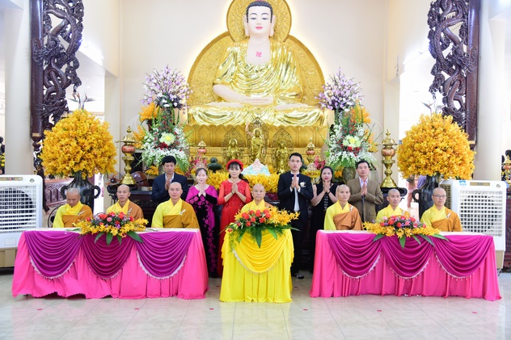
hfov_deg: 54.4
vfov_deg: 37.8
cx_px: 260
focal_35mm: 35
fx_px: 497
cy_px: 170
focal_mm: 34
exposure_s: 1/50
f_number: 4
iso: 1600
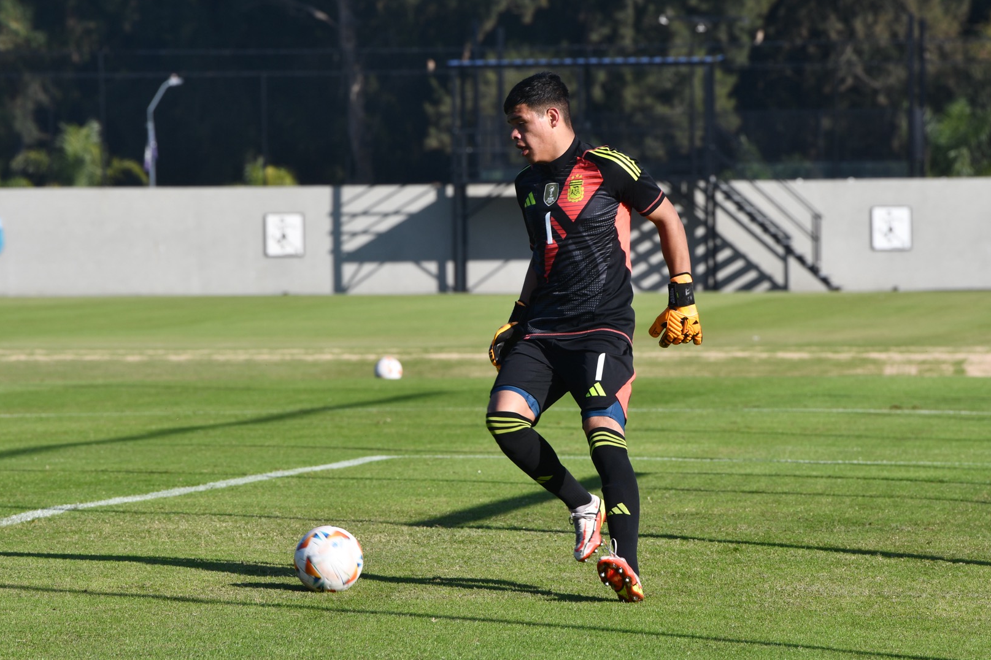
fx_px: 8284
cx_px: 495
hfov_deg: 6.8
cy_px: 330
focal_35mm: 301
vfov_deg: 4.6
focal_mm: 200
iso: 200
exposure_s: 1/500
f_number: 7.1
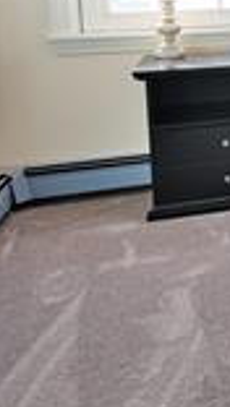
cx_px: 810
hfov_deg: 9.4
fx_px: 790
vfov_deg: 27.2
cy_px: -5
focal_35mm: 73
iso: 200
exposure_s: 1/160
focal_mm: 17
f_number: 4
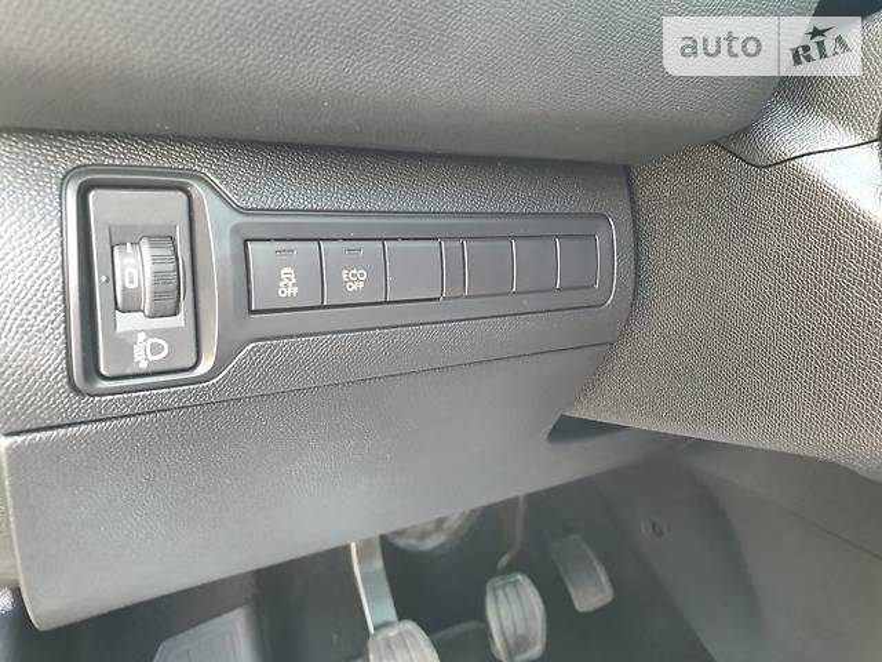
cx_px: 441
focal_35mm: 26
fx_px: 662
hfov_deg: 67.3
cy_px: 331
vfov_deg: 53.1
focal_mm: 4.3
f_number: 2.4
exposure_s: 1/50
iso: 500
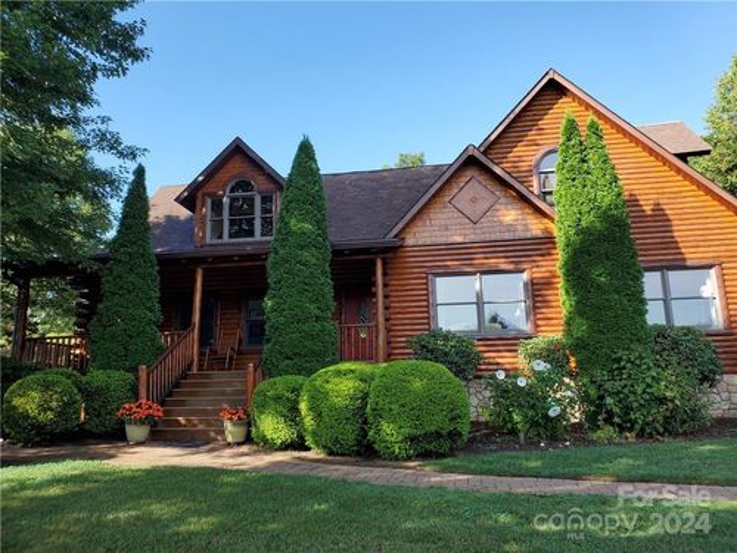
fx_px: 554
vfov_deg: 53.1
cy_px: 276
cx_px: 368
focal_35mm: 26
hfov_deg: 67.3
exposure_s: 1/477
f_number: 2.4
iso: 50
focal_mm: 4.3
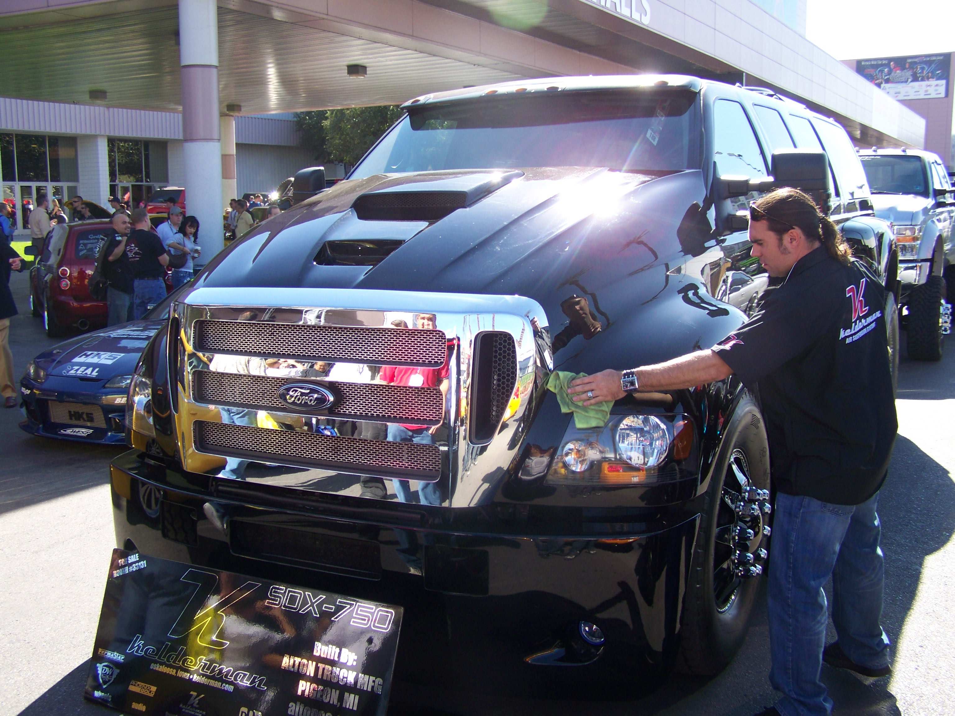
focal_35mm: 38
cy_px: 358
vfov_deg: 37.7
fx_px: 1048
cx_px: 478
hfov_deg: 49.0
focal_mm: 6.3
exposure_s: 1/250
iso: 64
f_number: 2.8
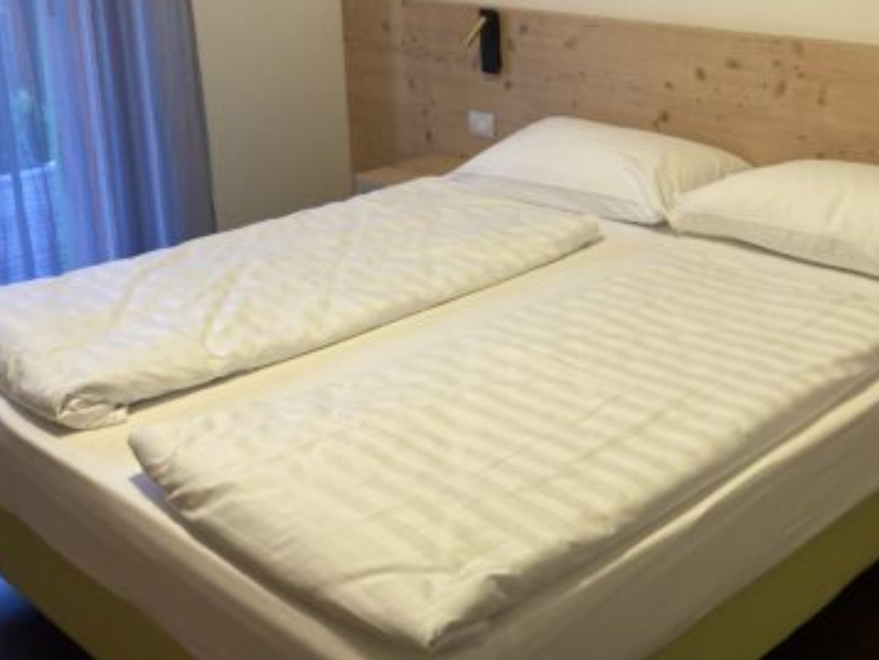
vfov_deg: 30.5
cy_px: 192
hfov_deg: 39.9
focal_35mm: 47
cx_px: 588
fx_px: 1194
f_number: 1.8
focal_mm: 3.99
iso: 80
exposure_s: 1/100
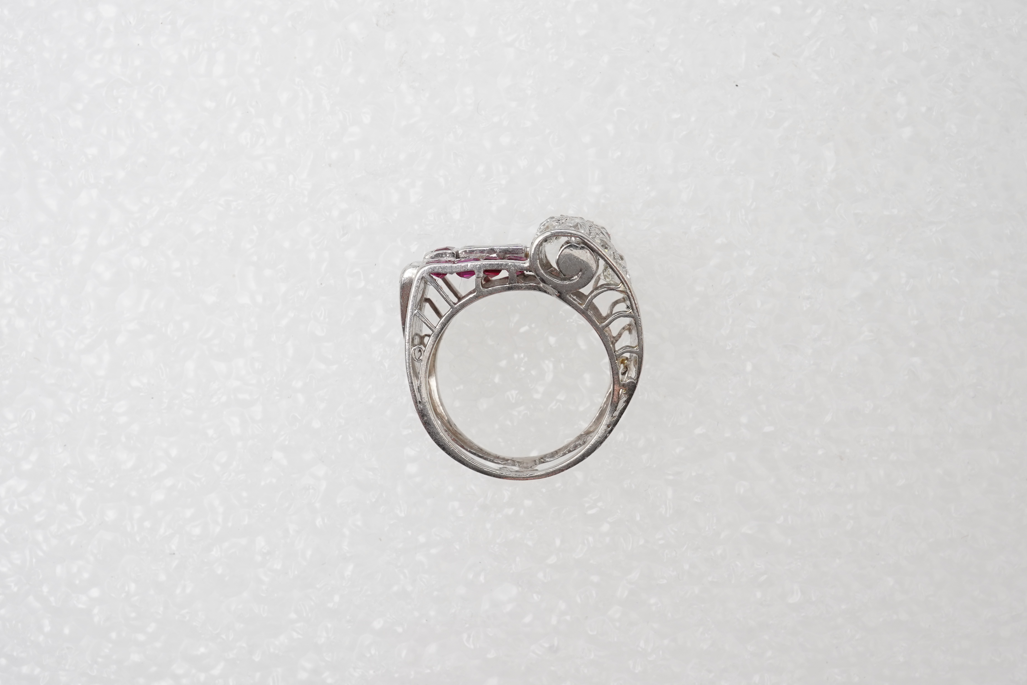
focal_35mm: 48
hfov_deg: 41.1
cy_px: 360
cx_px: 535
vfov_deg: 28.1
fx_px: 1369
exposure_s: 1/125
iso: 640
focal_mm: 30
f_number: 22
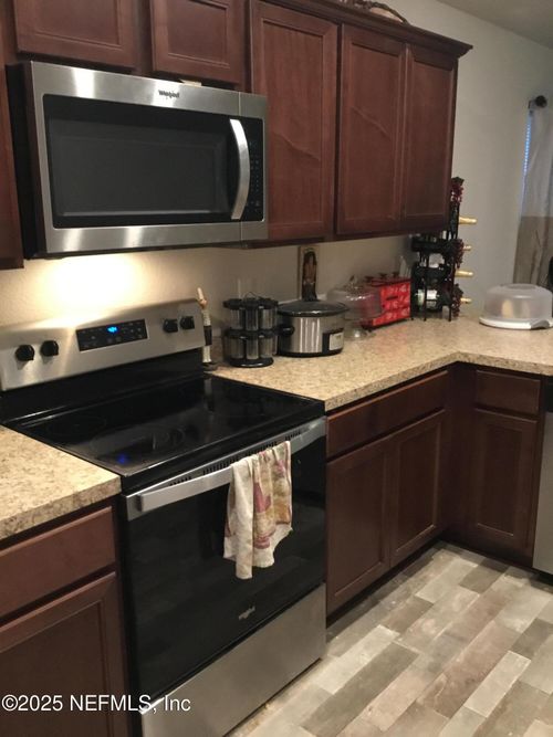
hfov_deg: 45.4
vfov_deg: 58.4
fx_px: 661
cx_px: 276
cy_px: 368
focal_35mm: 31
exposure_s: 1/15
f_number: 2.4
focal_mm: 3.3
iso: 200
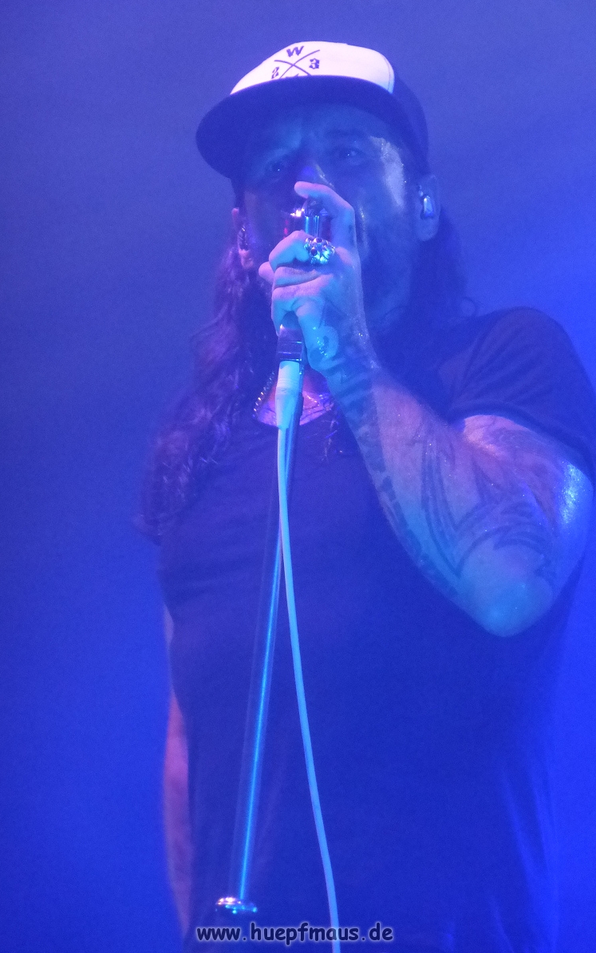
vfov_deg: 8.5
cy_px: 475
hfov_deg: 5.3
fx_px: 6389
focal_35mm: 246
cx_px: 305
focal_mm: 41.3
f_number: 5.6
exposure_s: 1/80
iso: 800
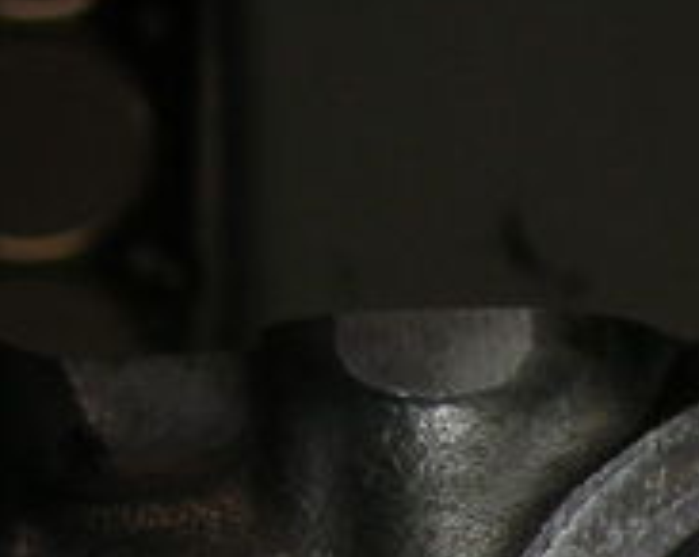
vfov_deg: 11.3
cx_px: 913
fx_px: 2687
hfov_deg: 14.2
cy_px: 870
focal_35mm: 130
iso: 50
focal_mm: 6
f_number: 2.8
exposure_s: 1/90
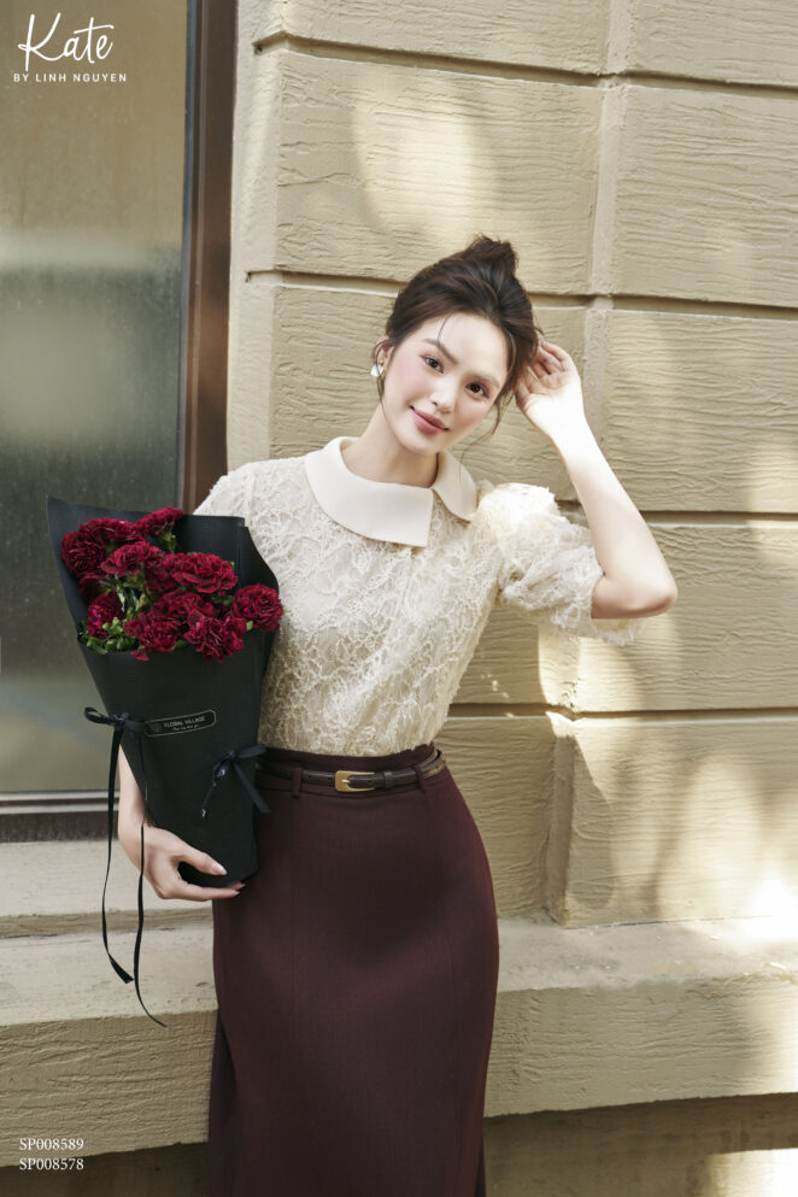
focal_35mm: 50
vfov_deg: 39.6
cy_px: 598
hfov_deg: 27.0
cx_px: 399
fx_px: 1662
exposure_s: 1/160
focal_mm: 50
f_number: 4.5
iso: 400
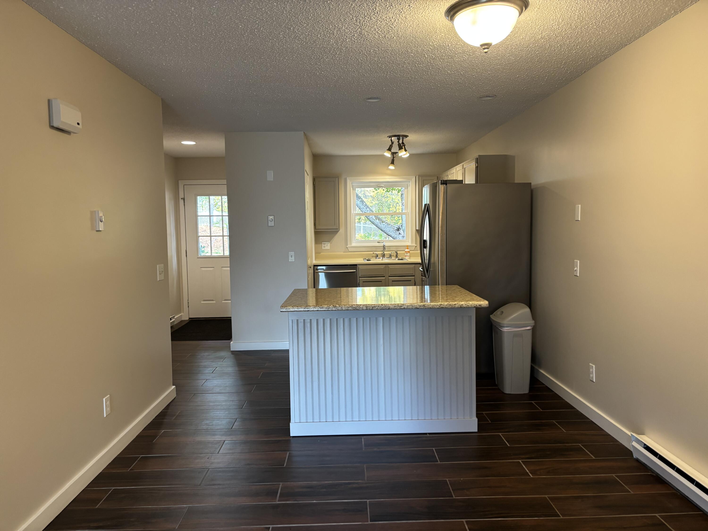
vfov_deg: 53.1
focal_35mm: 26
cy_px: 266
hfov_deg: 67.3
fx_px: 532
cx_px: 354
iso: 160
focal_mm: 5.96
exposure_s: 1/60
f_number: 1.6
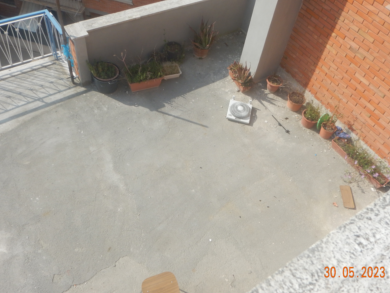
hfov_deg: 55.4
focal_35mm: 33
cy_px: 140
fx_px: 372
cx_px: 197
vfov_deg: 42.9
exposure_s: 1/1000
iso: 125
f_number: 4.1
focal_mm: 5.1
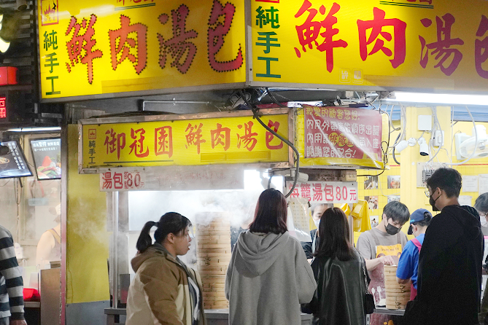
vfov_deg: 12.1
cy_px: 172
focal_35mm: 113
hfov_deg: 18.0
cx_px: 331
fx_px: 1532
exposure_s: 1/160
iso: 2000
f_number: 2.8
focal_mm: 63
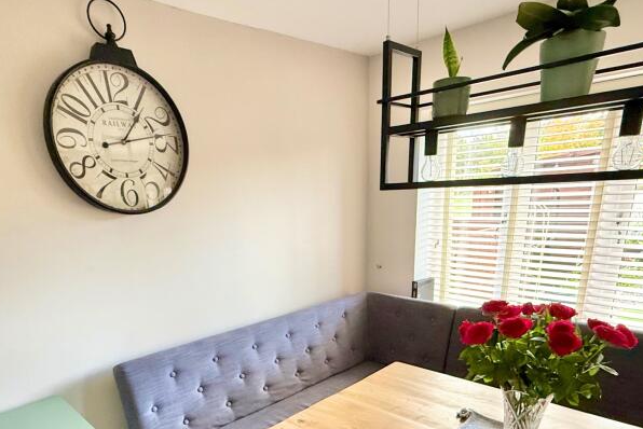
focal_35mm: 25
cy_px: 343
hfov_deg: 71.3
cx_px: 293
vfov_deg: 48.5
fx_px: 447
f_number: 2.2
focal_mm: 2.22
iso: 320
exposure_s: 1/99
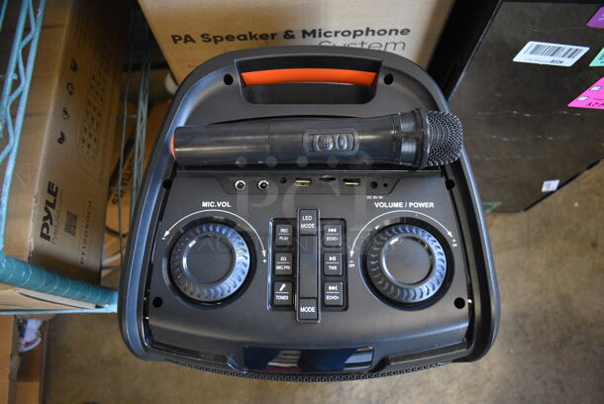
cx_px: 302
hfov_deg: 67.3
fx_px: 453
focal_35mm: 27
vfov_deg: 48.0
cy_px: 202
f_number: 3.5
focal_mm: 18
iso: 2000
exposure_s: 1/125
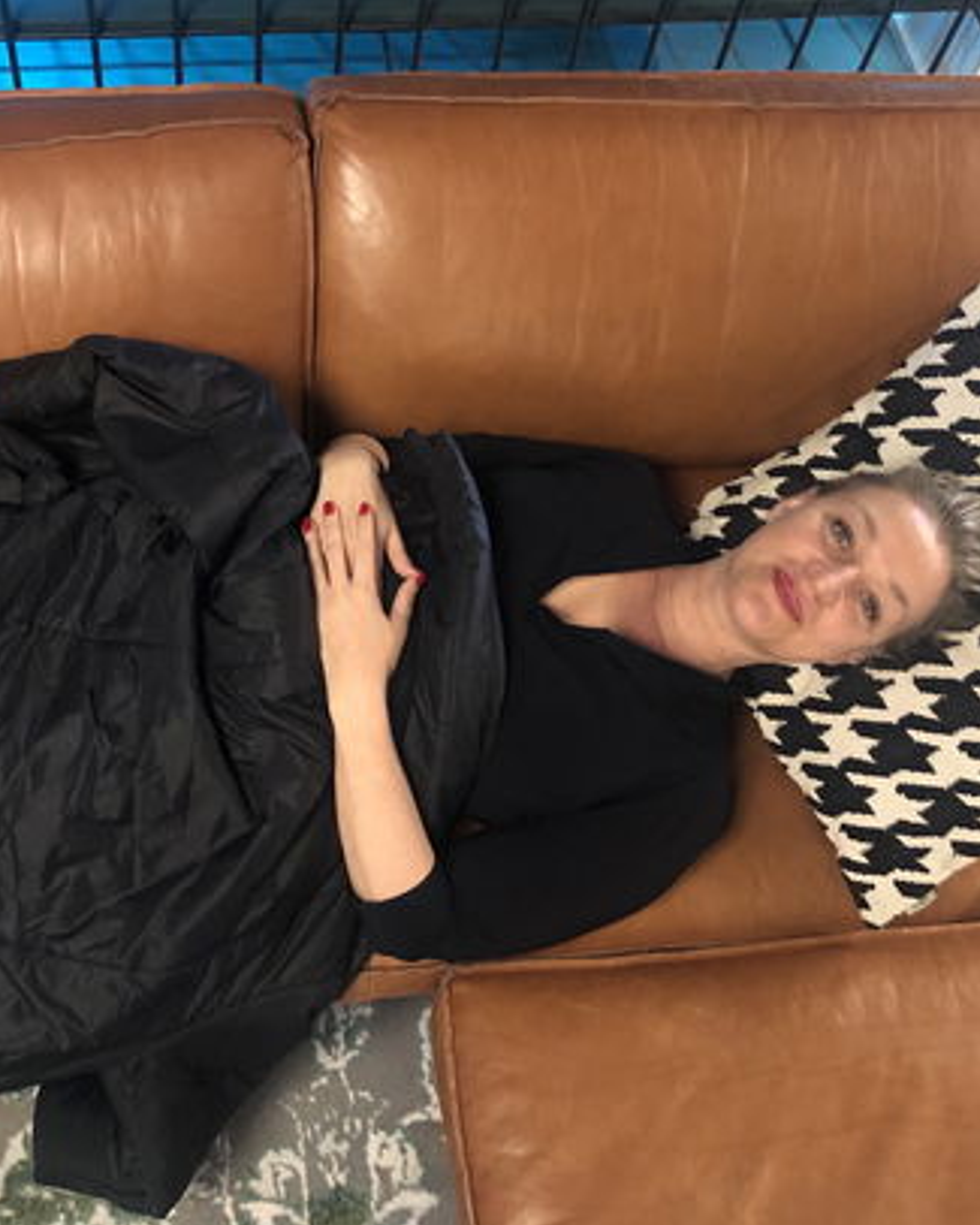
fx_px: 1377
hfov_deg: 38.8
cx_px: 341
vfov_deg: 47.9
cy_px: 609
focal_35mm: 38
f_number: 1.8
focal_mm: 4
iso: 100
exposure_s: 1/7
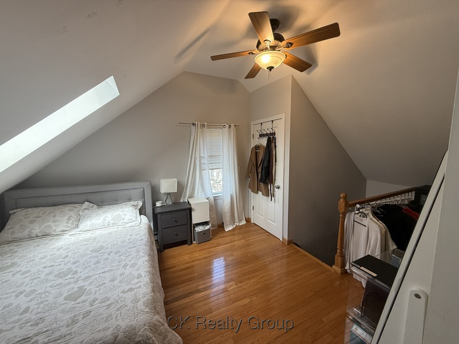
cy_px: 172
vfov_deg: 85.7
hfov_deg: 102.1
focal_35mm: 14
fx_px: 186
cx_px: 230
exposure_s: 1/120
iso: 125
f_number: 2.2
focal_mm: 2.22
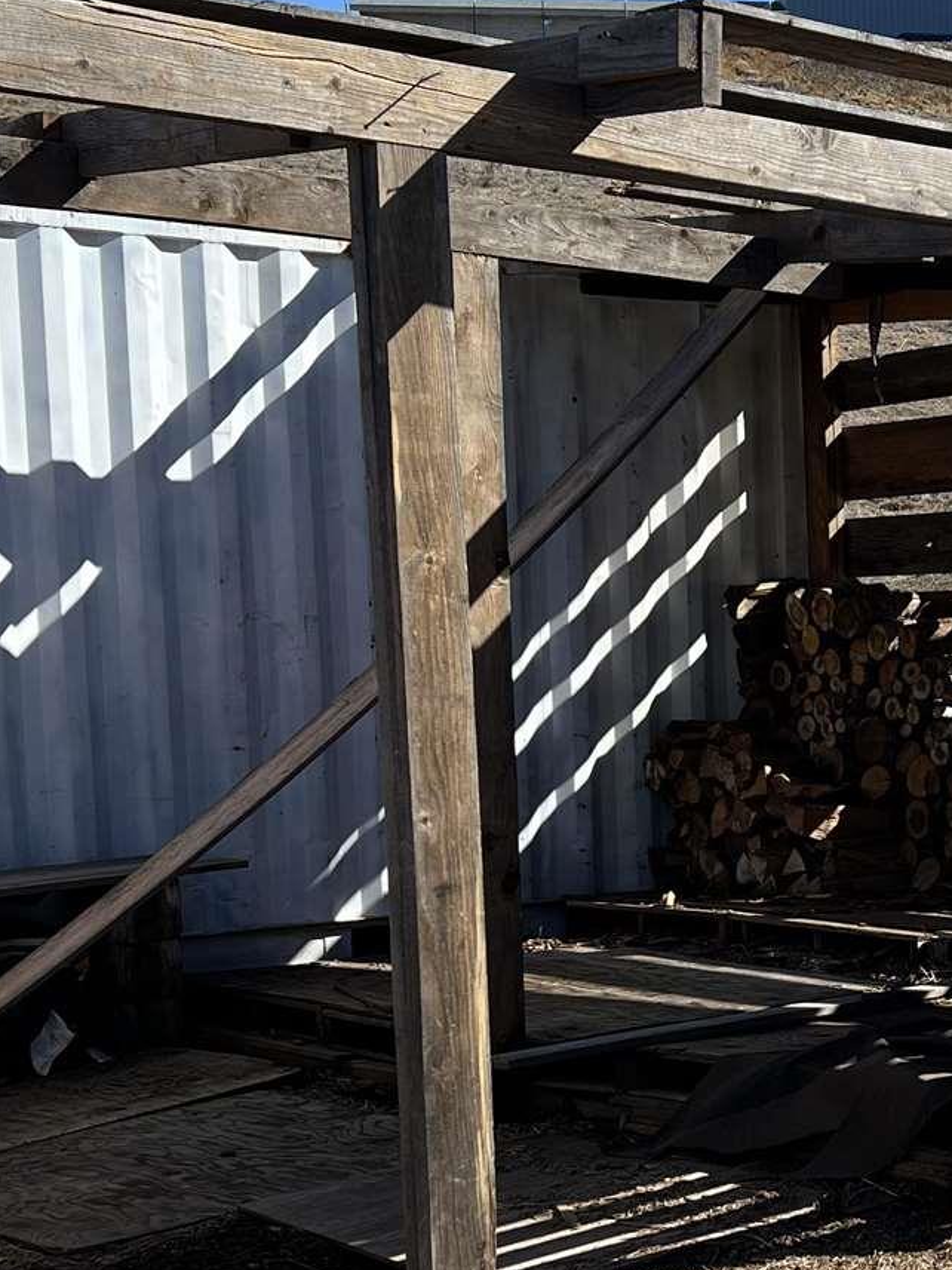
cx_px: 945
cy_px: 898
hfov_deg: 20.4
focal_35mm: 70
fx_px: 2567
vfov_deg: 27.5
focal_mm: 5.7
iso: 50
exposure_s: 1/2762
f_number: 1.5
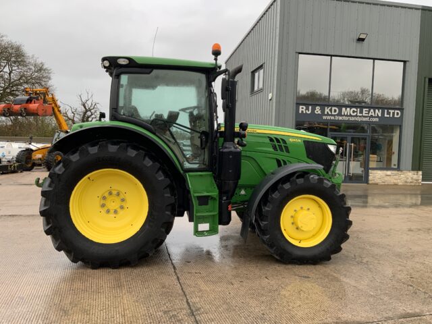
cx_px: 216
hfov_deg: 61.7
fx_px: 362
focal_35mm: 29
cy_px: 162
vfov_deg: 48.2
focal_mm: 3
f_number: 1.8
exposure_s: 1/122
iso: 50
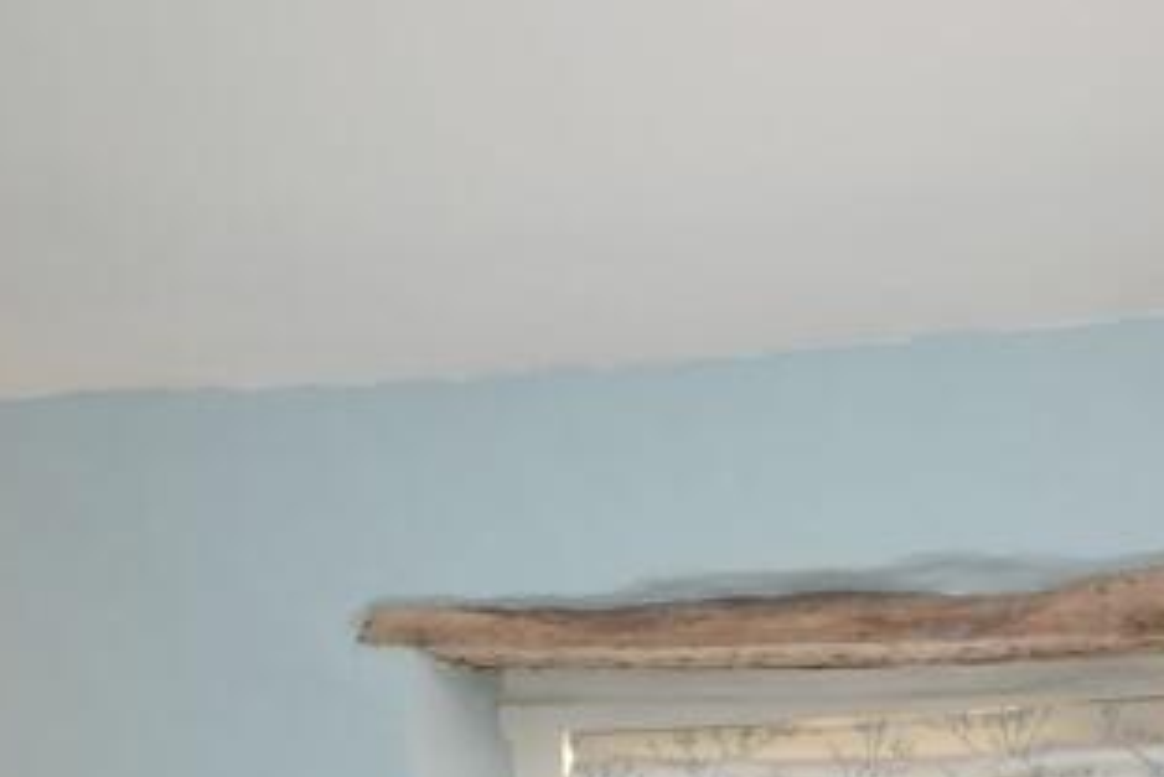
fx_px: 1585
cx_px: 852
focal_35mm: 49
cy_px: 1206
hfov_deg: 39.4
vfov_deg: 22.1
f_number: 5
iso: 400
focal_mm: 10
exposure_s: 1/100
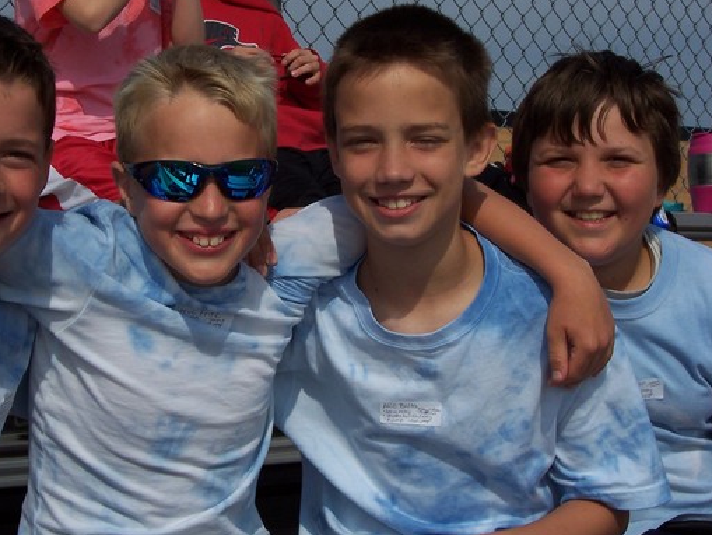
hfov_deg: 23.5
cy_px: 207
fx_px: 1708
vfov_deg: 17.8
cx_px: 278
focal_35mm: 83
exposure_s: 1/1000
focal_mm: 10.8
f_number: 6.7
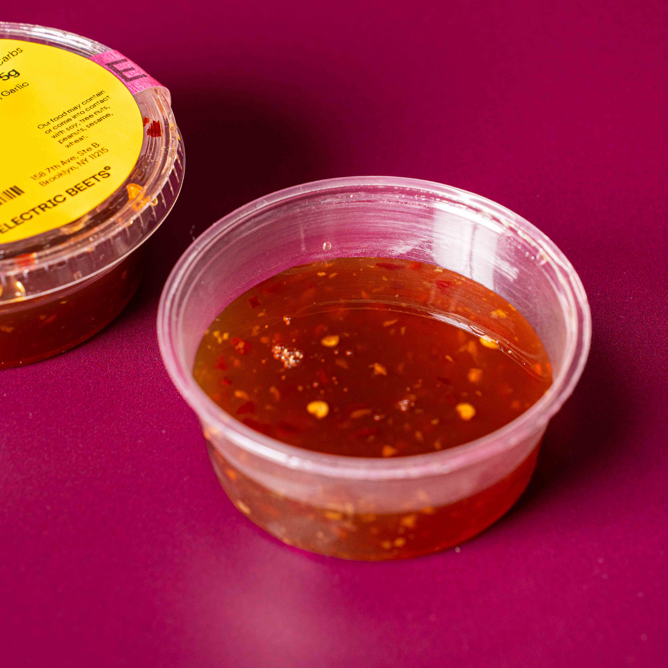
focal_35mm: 108
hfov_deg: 16.1
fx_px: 2358
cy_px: 218
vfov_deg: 16.1
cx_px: 368
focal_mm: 75
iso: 400
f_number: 7.1
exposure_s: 1/125
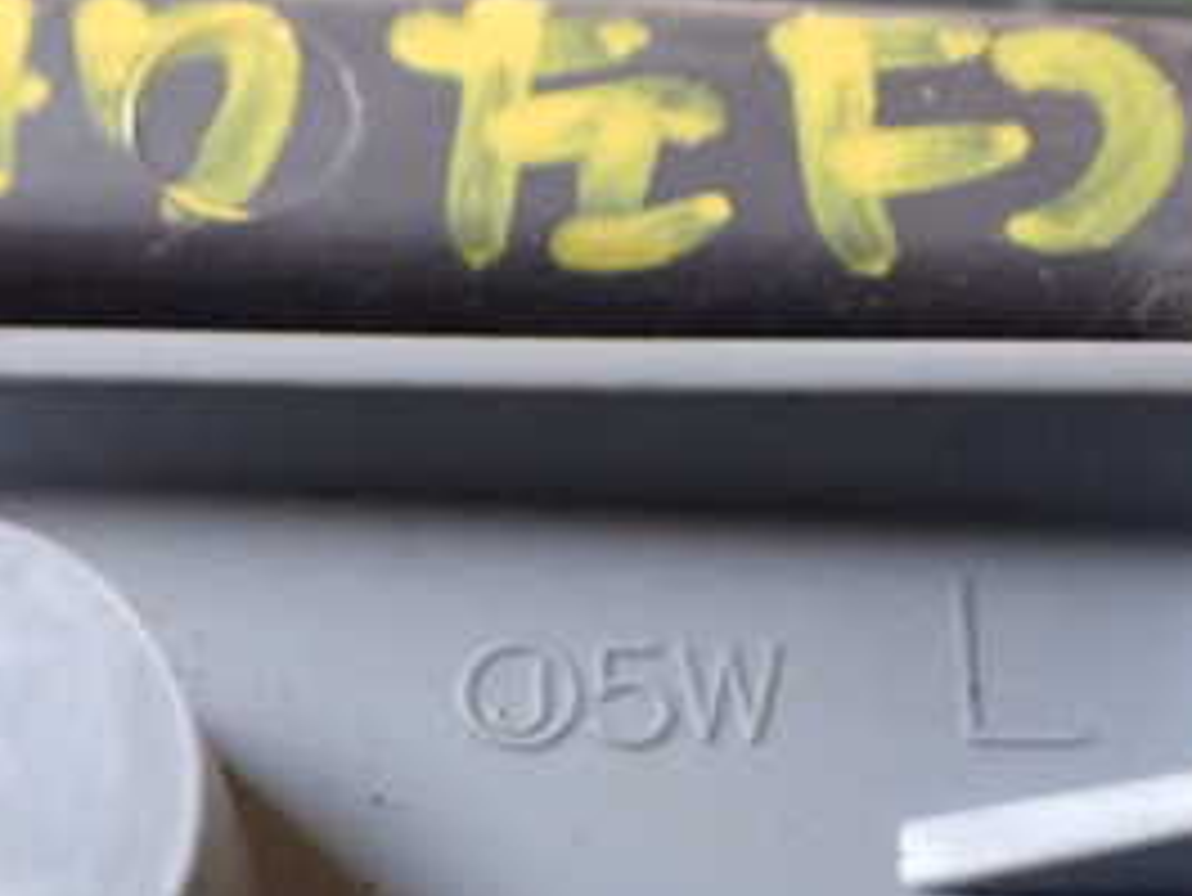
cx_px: 373
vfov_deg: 20.7
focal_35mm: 68
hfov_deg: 28.3
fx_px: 2343
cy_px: 959
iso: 1250
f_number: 2.3
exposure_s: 1/30
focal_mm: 5.4
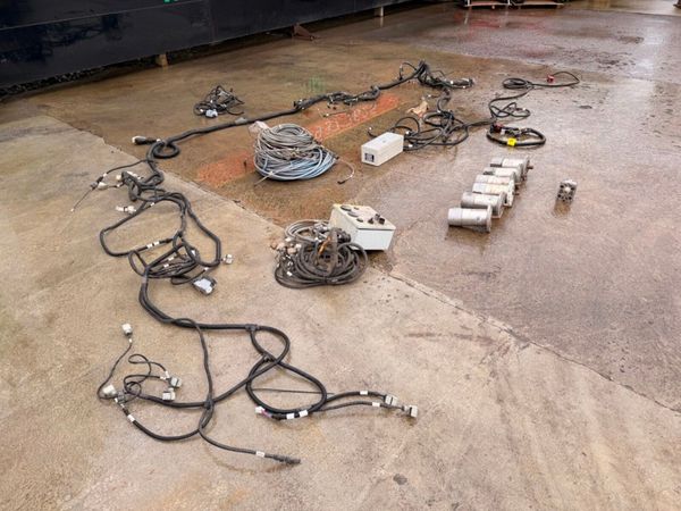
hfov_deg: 71.6
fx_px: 472
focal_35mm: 24
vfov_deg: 56.8
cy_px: 256
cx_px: 340
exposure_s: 1/1018
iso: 80
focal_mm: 6.76
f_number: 1.78
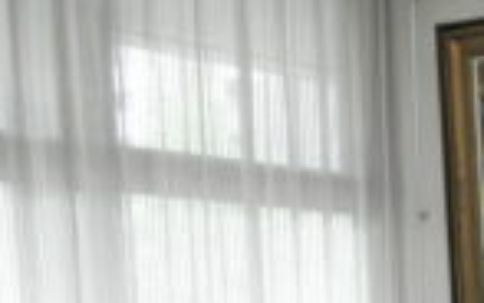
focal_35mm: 121
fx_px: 1597
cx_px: 912
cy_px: 632
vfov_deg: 9.9
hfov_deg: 14.7
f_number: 3
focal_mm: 5
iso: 125
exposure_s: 1/30
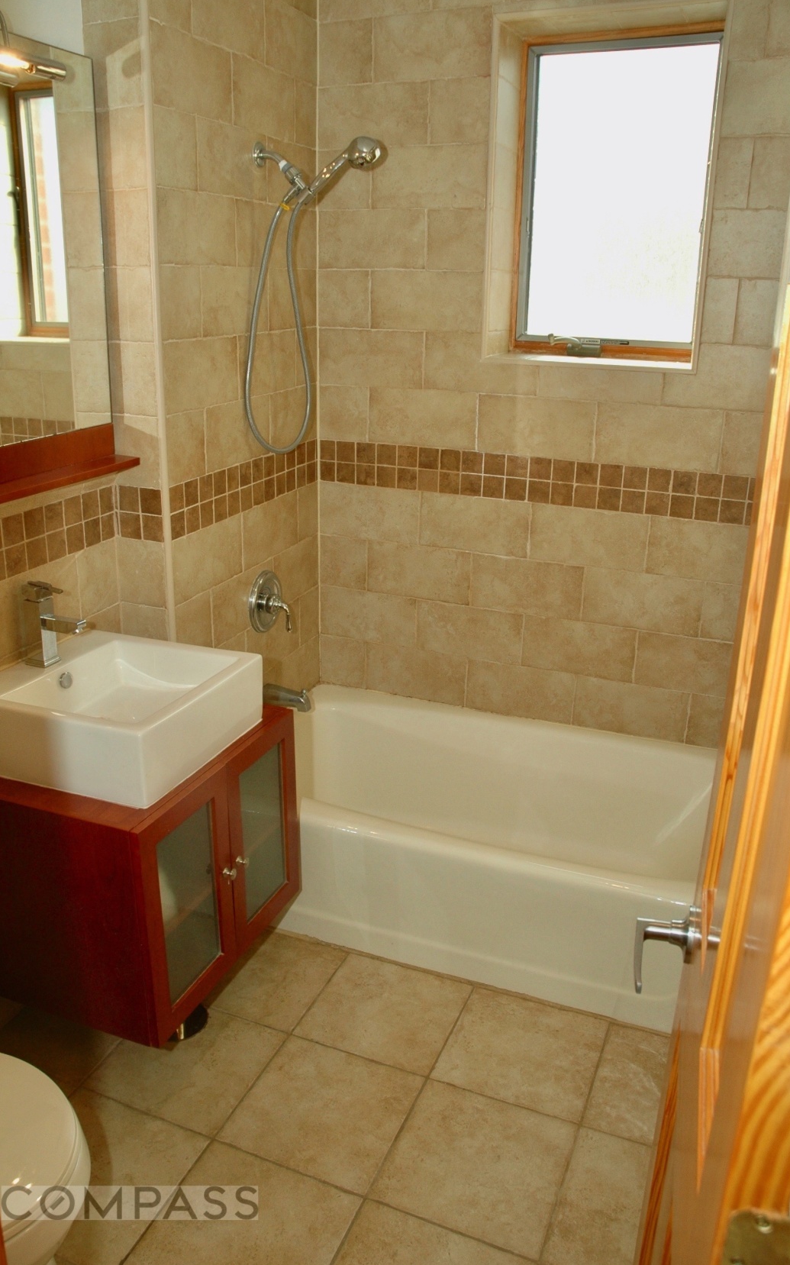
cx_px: 379
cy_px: 629
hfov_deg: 44.5
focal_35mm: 28
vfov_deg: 66.5
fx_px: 965
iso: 400
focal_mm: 18
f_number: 5.6
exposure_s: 1/125
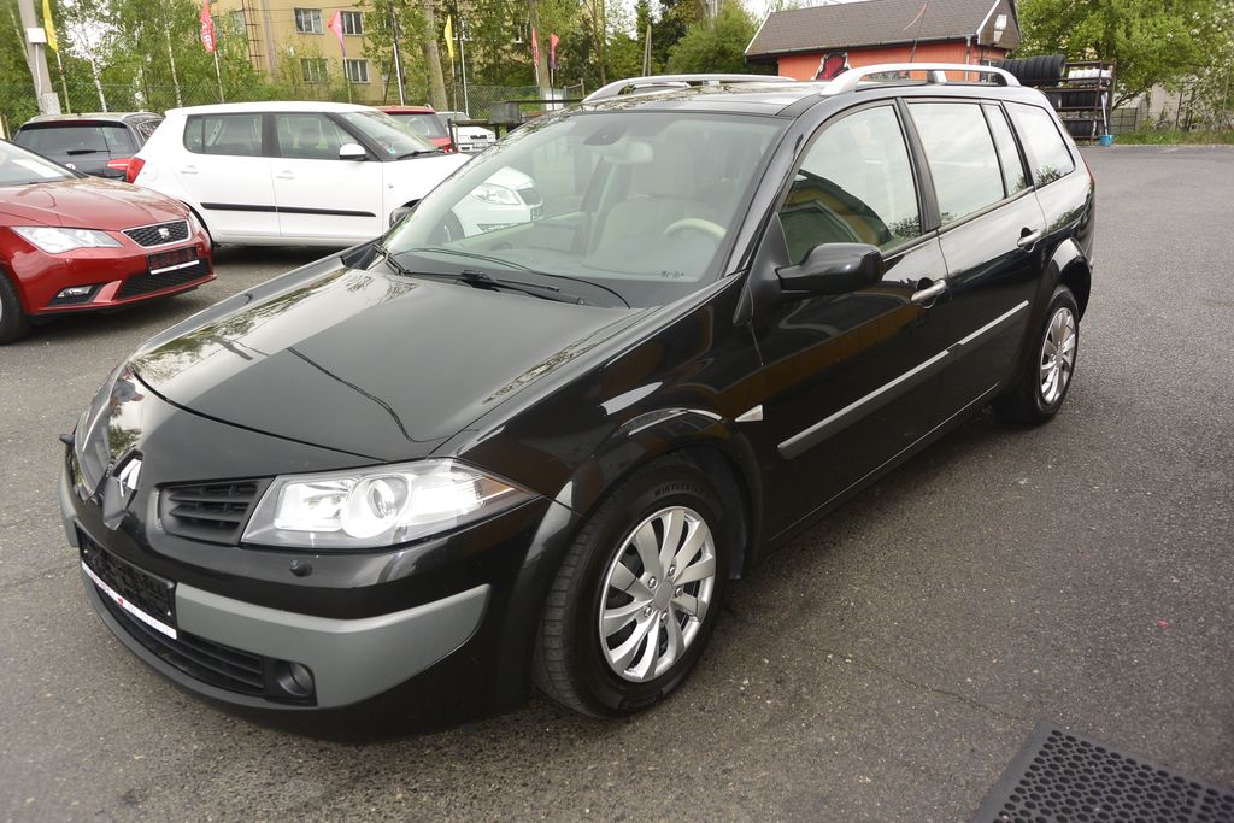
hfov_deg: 67.4
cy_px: 412
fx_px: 926
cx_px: 617
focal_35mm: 27
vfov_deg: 47.9
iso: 160
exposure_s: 1/250
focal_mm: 10
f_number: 4
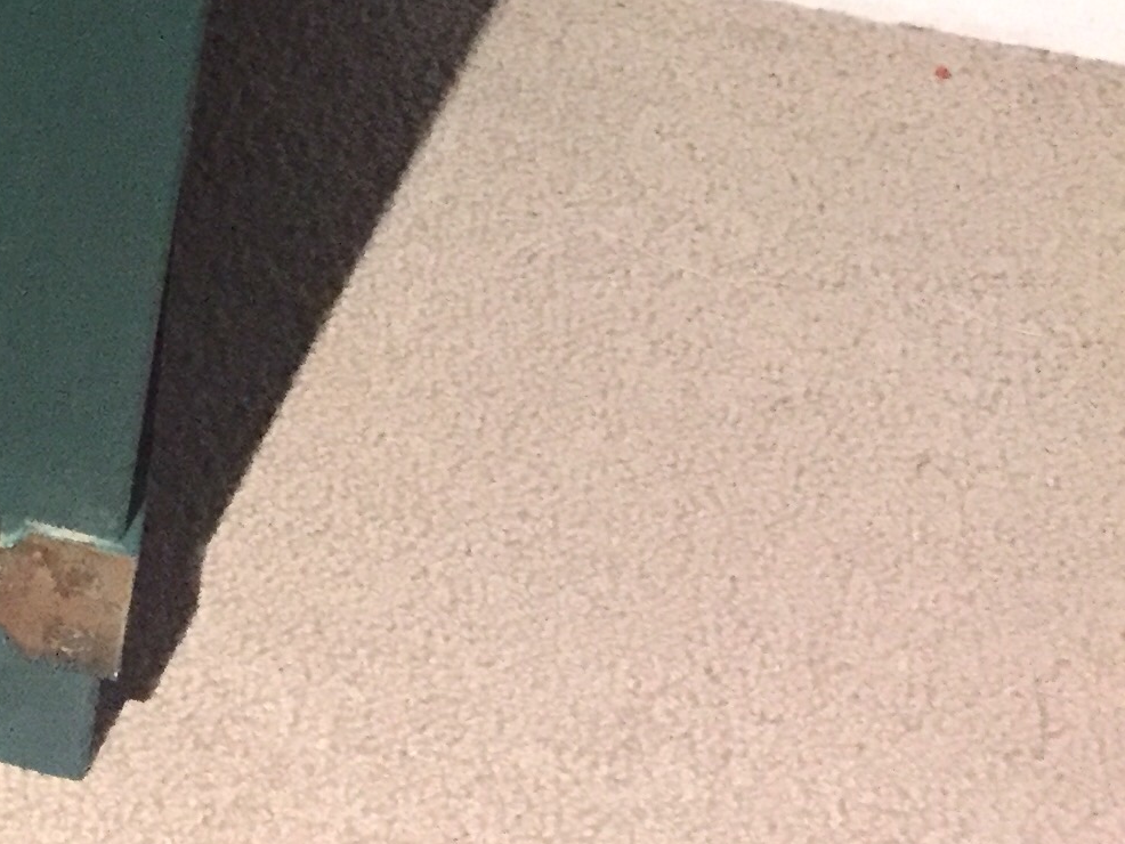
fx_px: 3121
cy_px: -485
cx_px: -736
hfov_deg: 17.5
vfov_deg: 14.2
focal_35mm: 96
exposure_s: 1/15
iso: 400
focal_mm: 4.15
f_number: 2.2
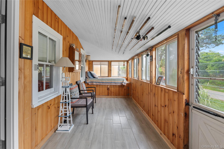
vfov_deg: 77.2
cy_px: 74
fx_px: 93
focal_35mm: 15
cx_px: 112
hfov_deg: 100.4
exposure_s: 1/30
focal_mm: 15
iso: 320
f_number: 7.1
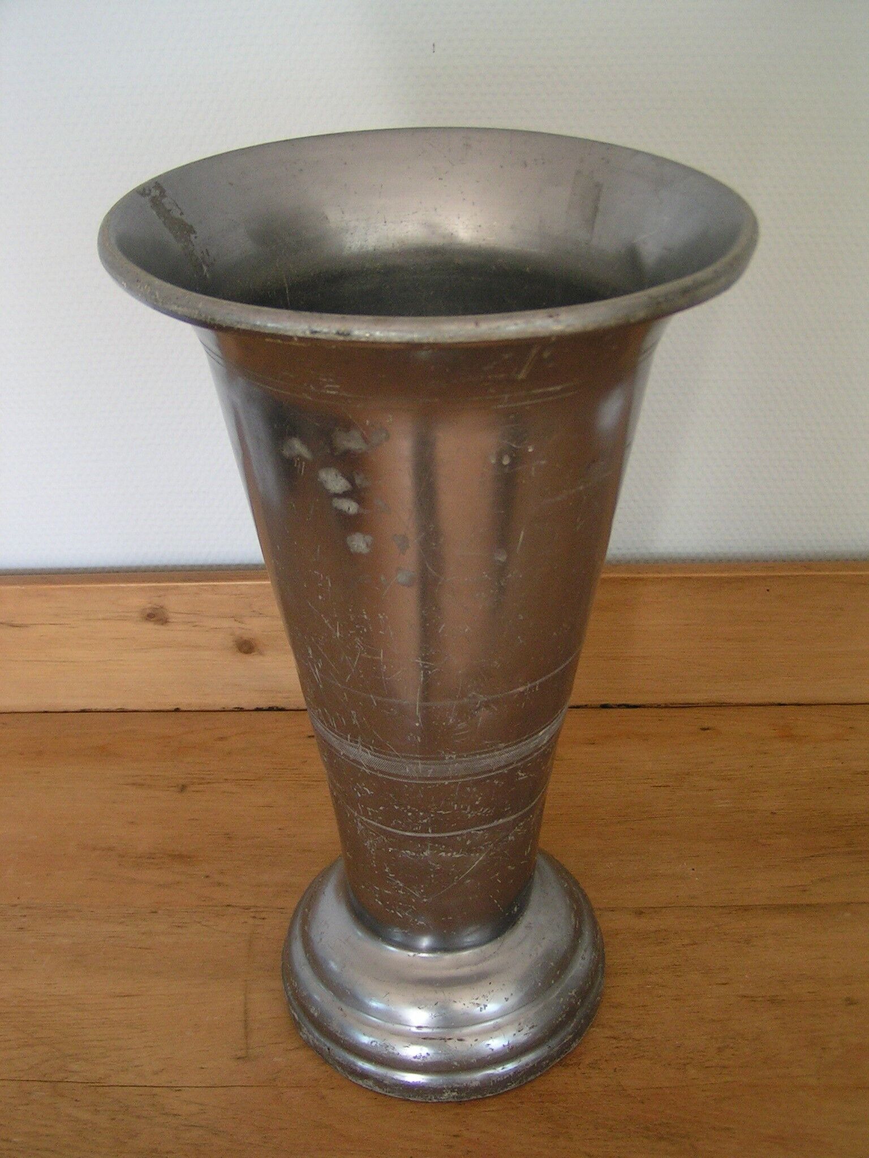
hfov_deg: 37.7
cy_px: 579
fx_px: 1272
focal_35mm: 38
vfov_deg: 49.0
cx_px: 434
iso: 100
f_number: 2.8
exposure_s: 1/40
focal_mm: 5.8
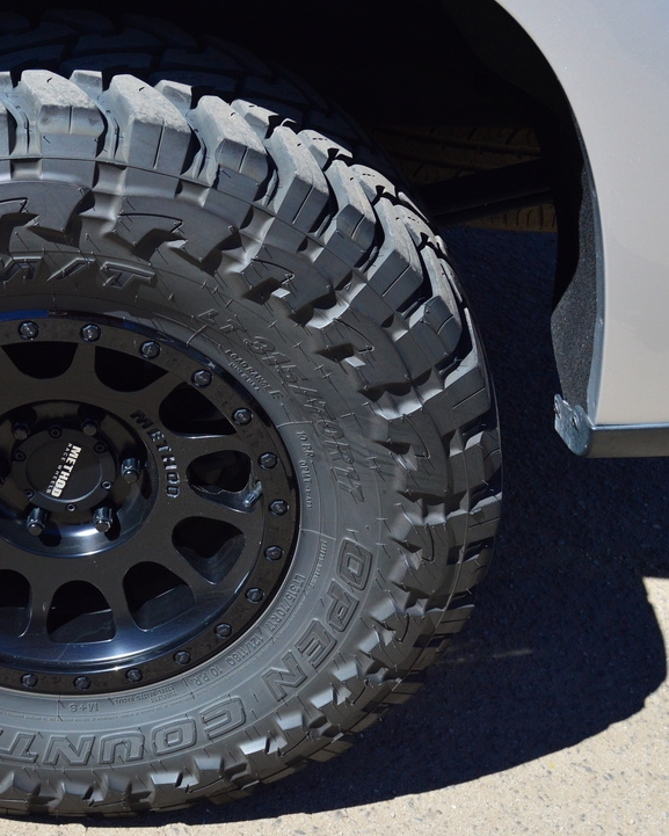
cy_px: 412
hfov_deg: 24.5
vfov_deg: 31.0
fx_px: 1509
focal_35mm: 61
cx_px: 107
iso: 400
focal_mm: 26
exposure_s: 1/1250
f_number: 7.1
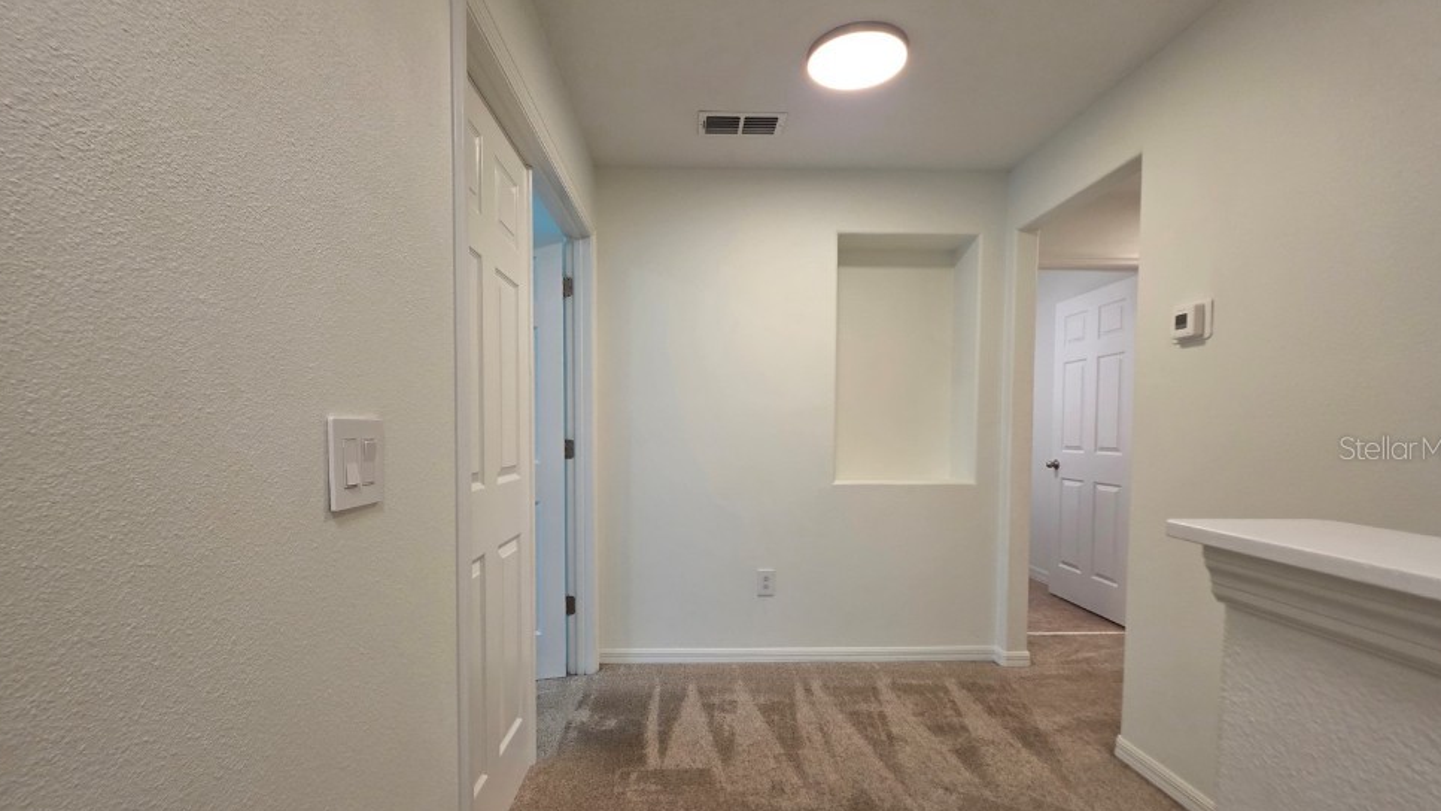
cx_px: 717
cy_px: 447
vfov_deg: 70.3
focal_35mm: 15
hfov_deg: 103.0
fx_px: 573
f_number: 1.9
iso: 200
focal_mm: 2.2
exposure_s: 1/120
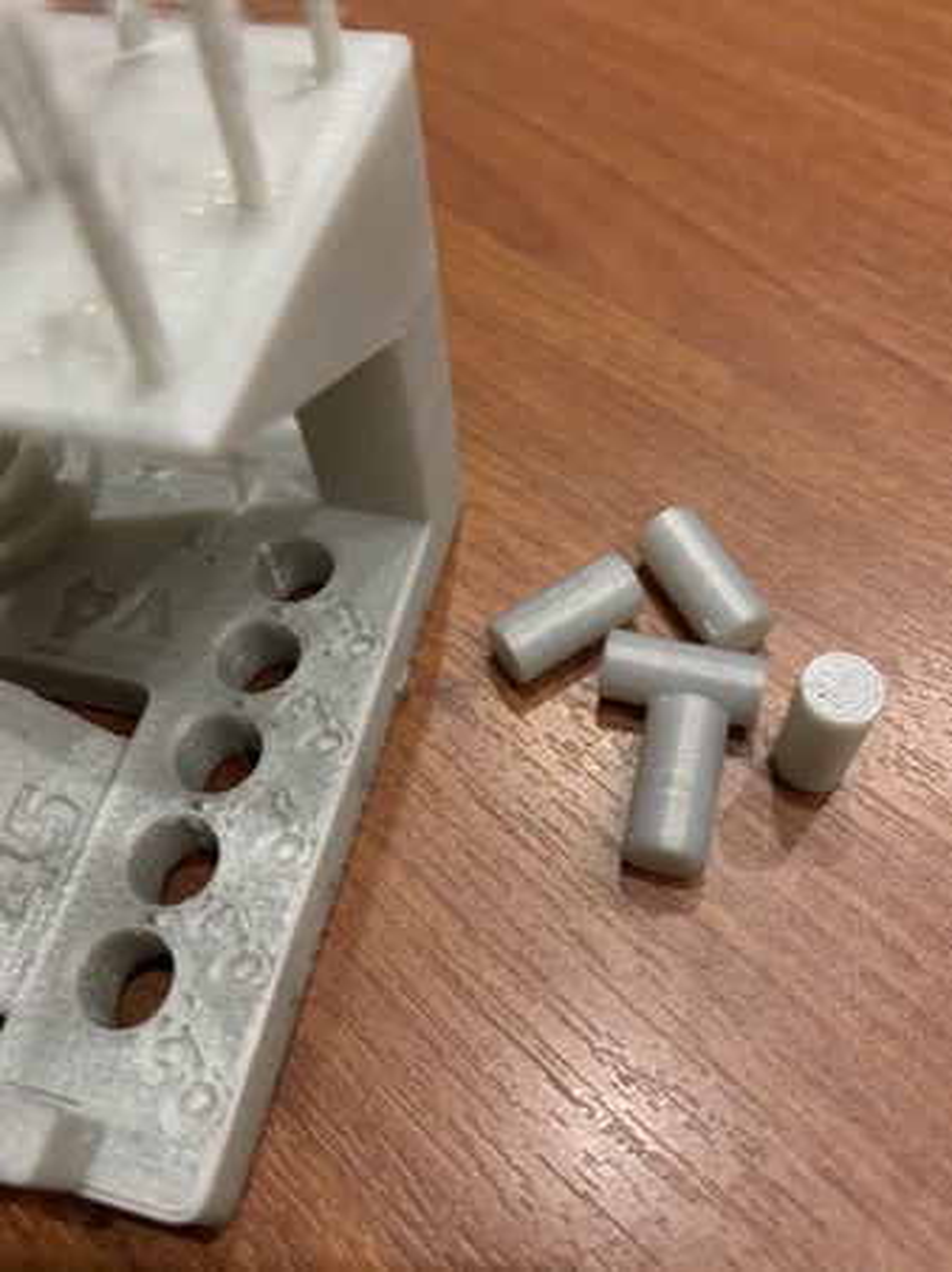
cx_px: 476
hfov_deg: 53.0
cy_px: 636
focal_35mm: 26
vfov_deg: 67.3
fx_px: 954
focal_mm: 4.25
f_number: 1.8
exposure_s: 1/60
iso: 320
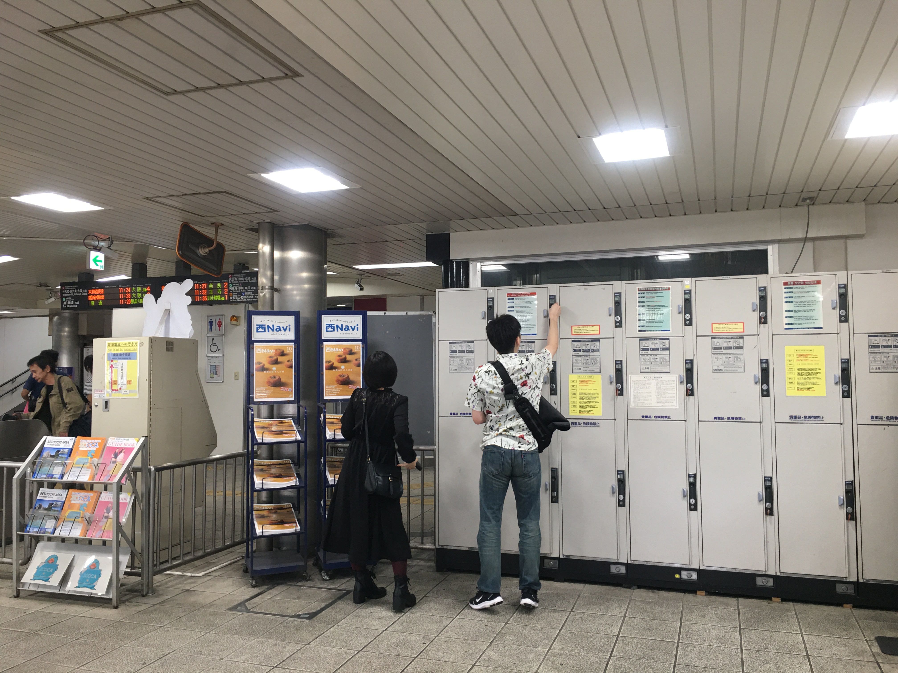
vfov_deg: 48.2
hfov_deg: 61.7
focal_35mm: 29
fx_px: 752
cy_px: 336
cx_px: 449
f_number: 2.2
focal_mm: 4.15
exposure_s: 1/30
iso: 25
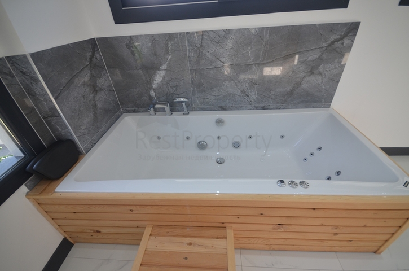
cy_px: 136
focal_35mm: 15
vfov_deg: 77.1
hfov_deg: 100.5
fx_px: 170
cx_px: 204
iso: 360
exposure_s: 1/60
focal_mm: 10
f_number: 5.6
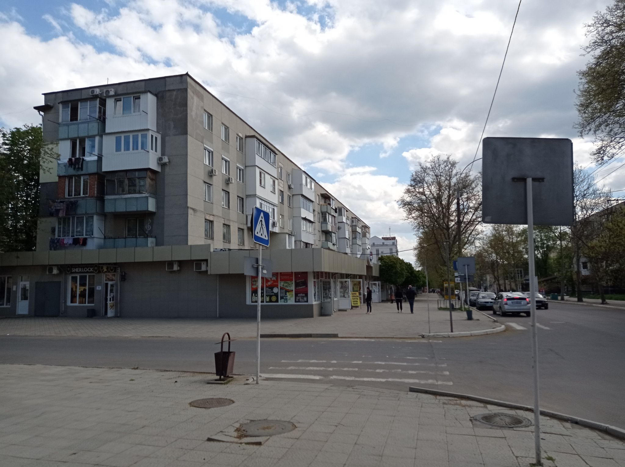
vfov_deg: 49.7
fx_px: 505
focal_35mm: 28
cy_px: 234
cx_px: 312
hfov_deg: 63.5
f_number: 1.79
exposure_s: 1/3984
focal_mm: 4.74
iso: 106
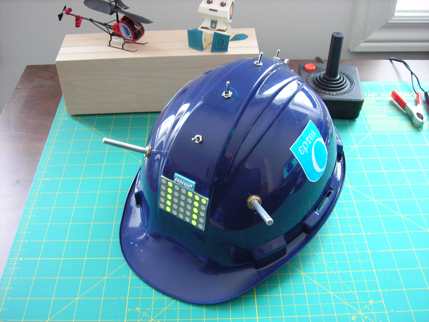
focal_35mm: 41
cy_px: 161
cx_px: 214
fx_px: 508
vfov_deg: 35.1
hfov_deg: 45.8
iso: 62
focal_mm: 6.8
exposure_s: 1/4
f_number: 3.3
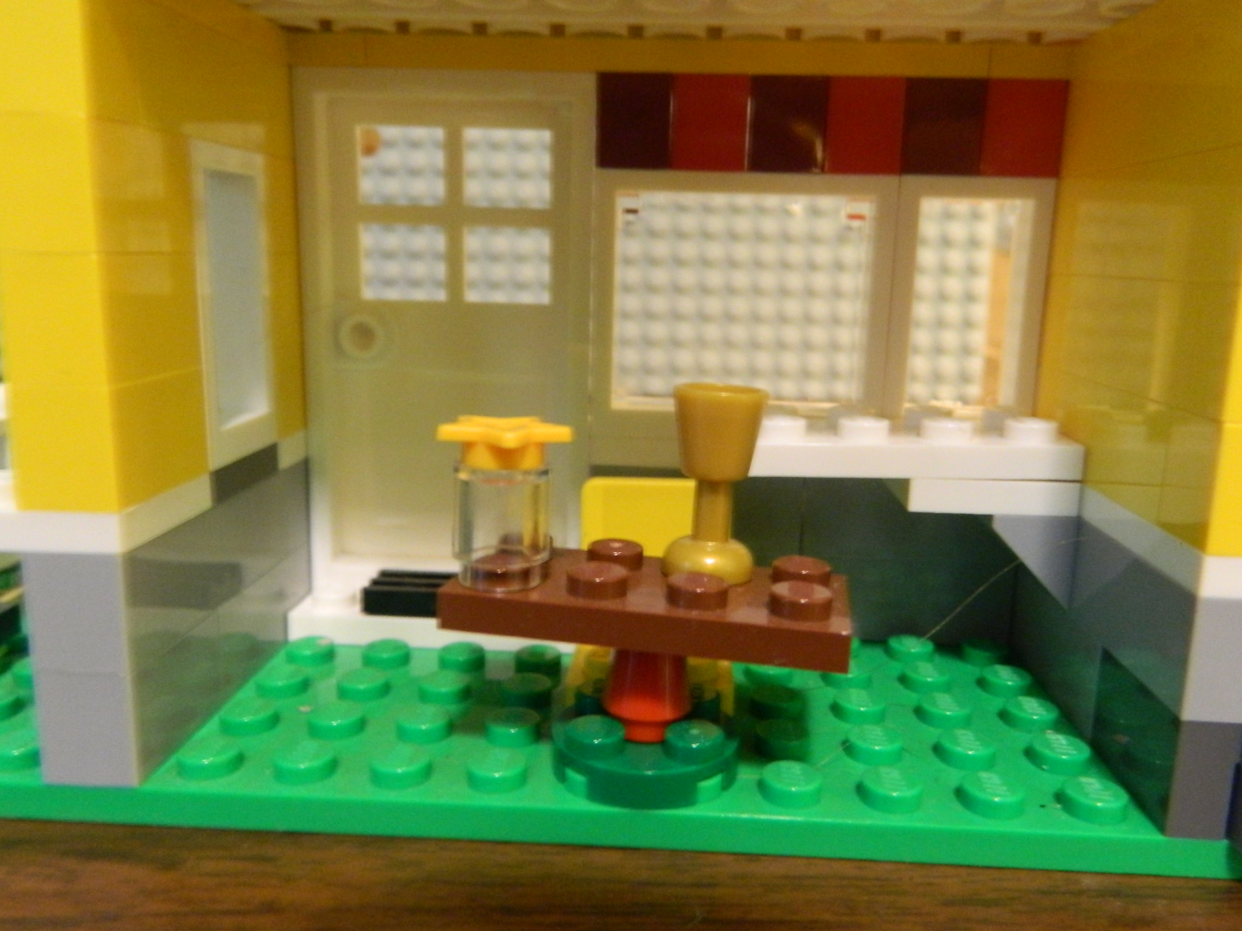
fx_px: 1004
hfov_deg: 63.4
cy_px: 479
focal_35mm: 28
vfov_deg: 49.7
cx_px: 637
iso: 400
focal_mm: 4.5
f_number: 3.1
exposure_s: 1/10
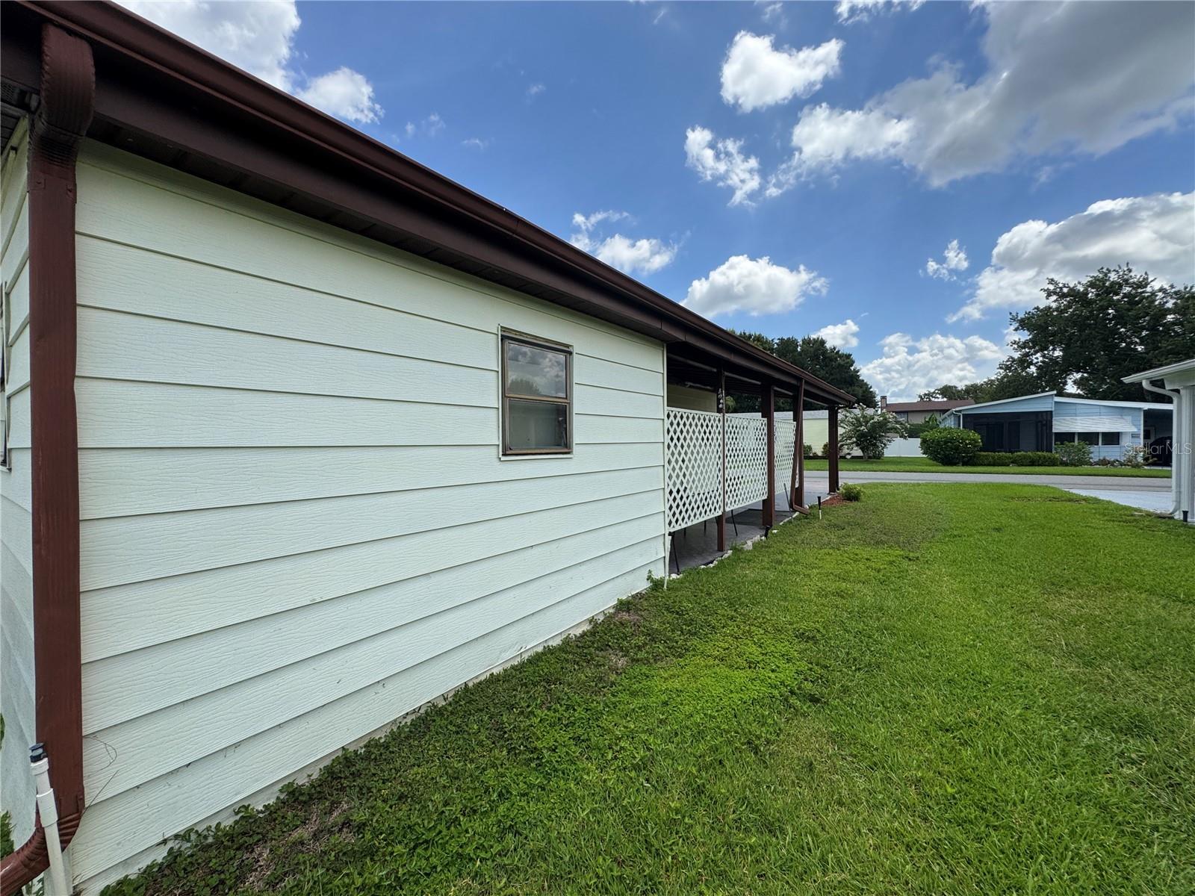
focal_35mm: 14
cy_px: 448
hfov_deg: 102.1
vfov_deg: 85.7
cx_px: 598
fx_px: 483
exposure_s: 1/1477
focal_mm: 2.22
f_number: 2.2
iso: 50
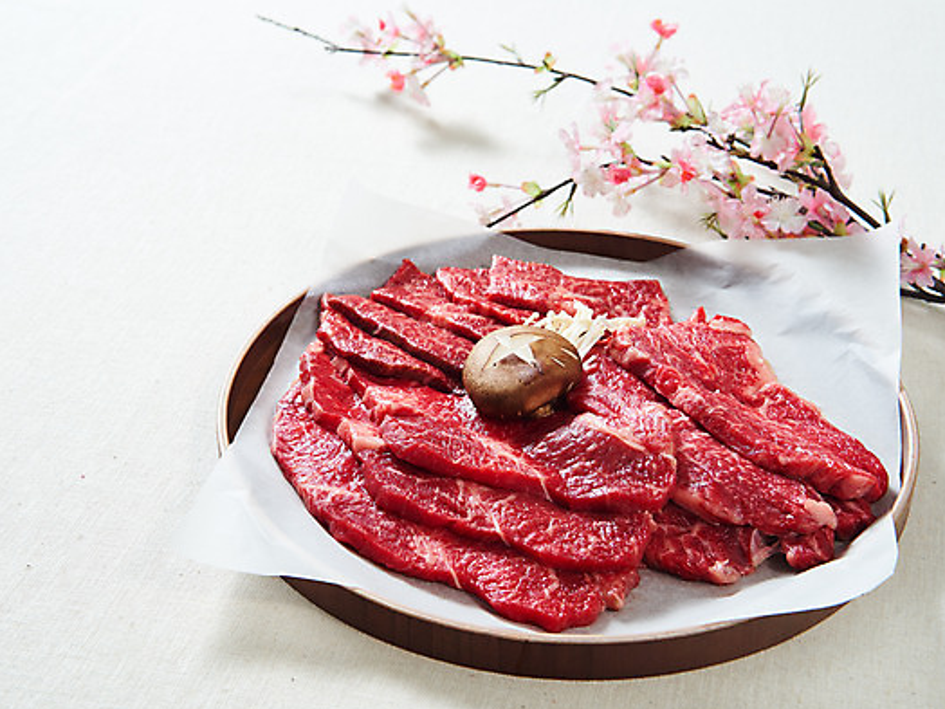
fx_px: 1501
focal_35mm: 55
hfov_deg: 34.9
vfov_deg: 26.6
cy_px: 357
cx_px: 466
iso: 100
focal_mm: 50
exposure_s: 1/125
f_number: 9
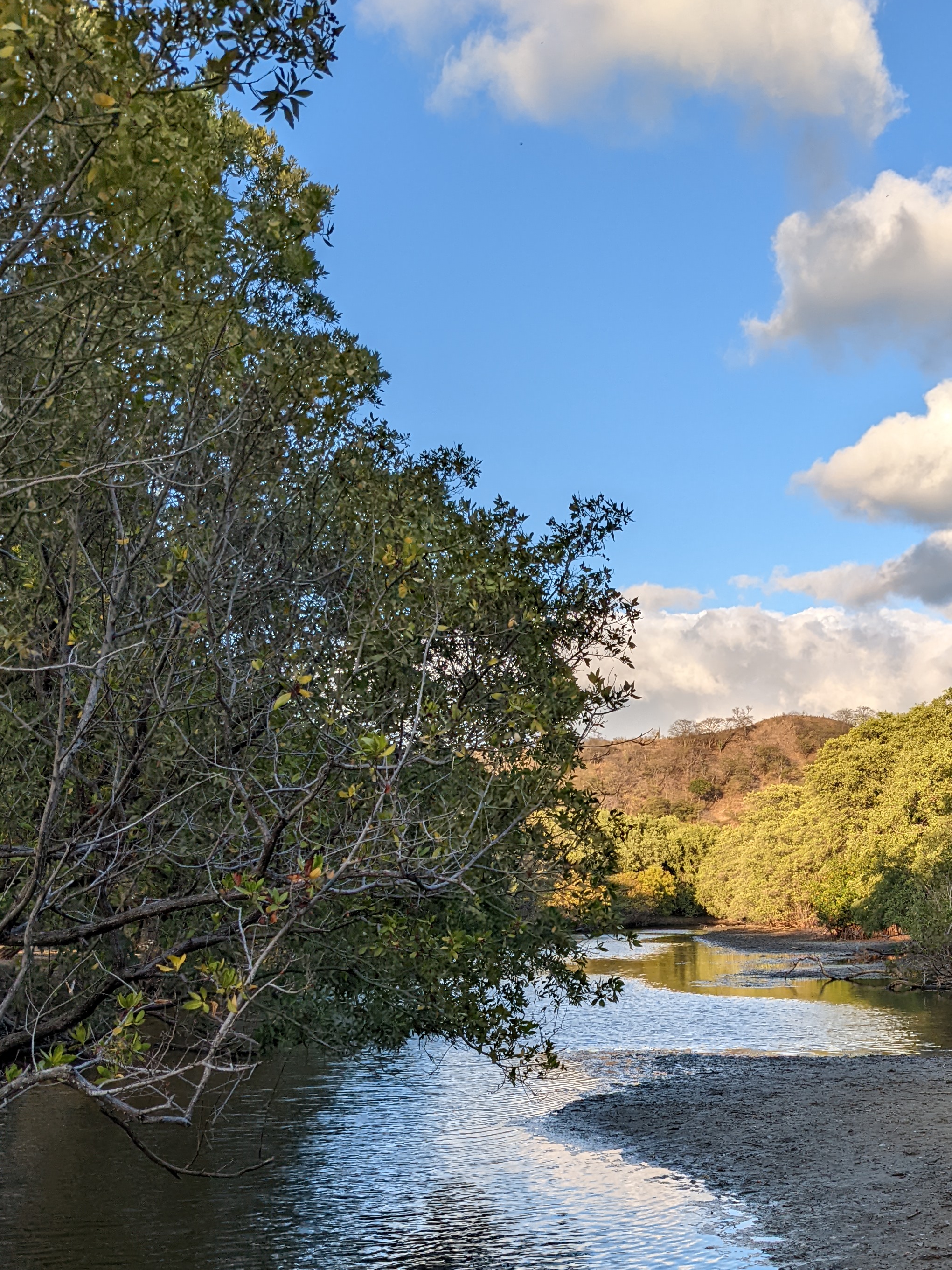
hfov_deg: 35.4
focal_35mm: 40
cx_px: 672
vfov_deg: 45.9
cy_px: 877
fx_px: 1467
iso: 57
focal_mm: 4.38
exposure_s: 1/1462
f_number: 1.73
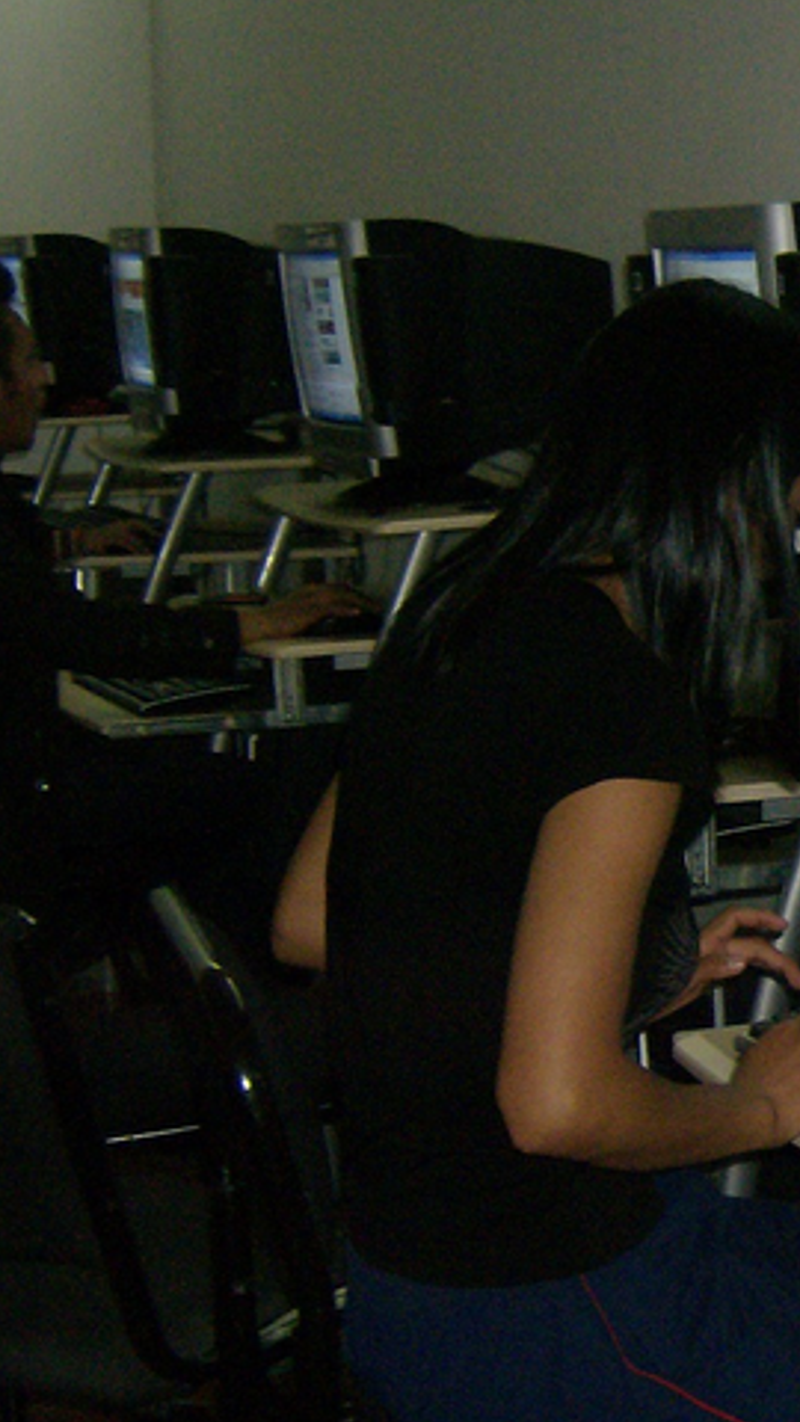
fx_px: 3168
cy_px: 794
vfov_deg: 25.3
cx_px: 1138
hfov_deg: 13.7
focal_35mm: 84
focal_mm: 6
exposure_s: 1/60
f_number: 2.8
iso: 200
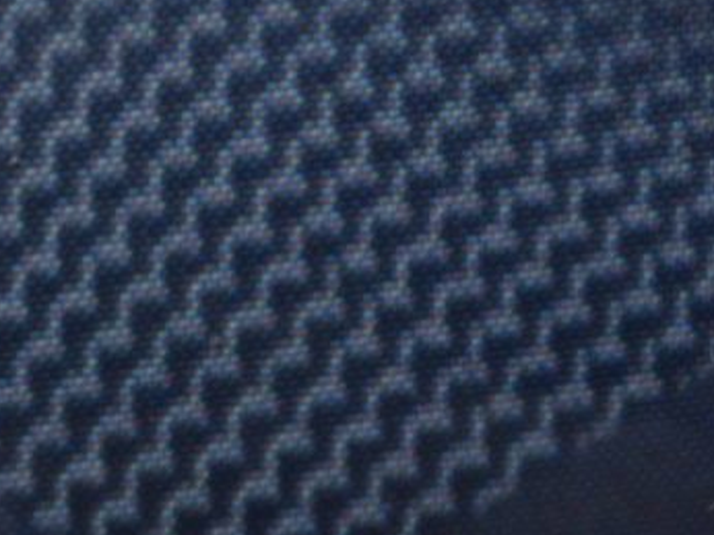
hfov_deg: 2.9
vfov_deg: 2.2
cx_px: 446
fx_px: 14164
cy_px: 122
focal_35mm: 687
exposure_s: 1/60
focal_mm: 55
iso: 280
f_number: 5.6
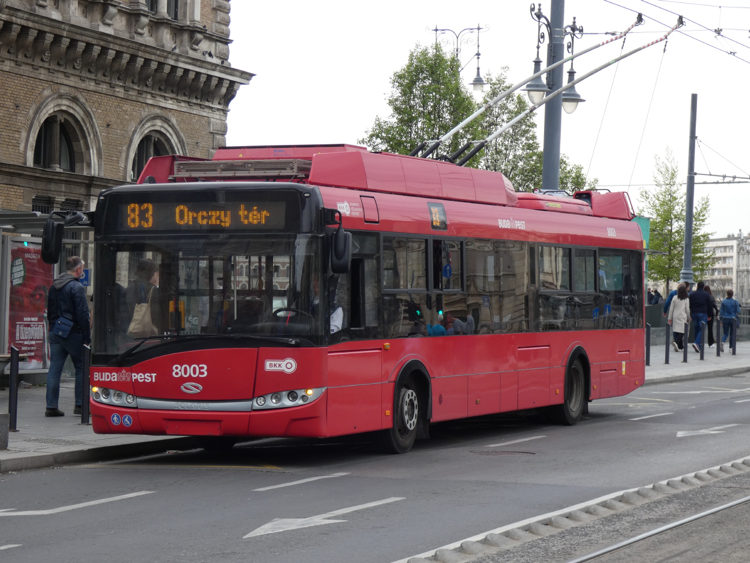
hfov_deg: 19.3
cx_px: 375
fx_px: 2210
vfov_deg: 14.5
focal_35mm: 102
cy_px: 282
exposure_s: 1/200
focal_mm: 18.3
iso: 80
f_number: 4.9
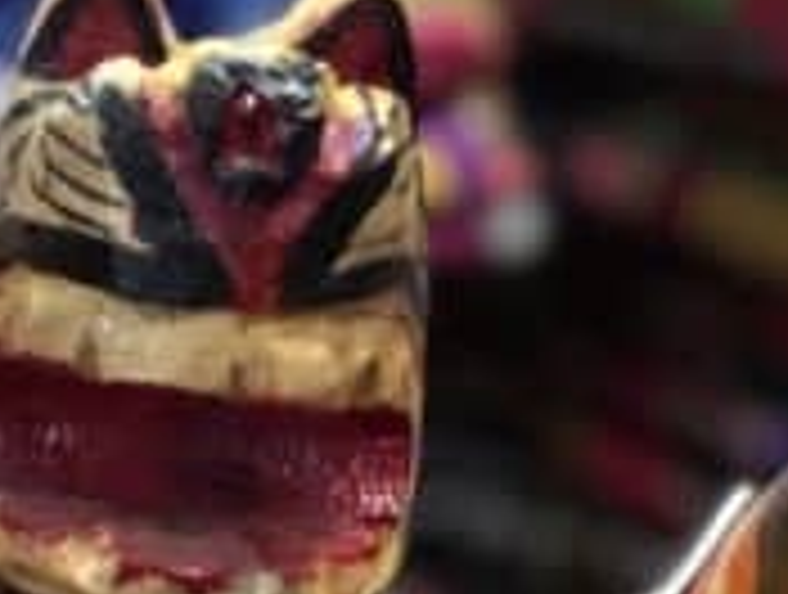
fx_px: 5931
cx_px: 1076
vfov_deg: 5.7
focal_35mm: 260
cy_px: 9
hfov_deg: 7.5
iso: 640
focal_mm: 6.6
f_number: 2.8
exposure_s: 1/30
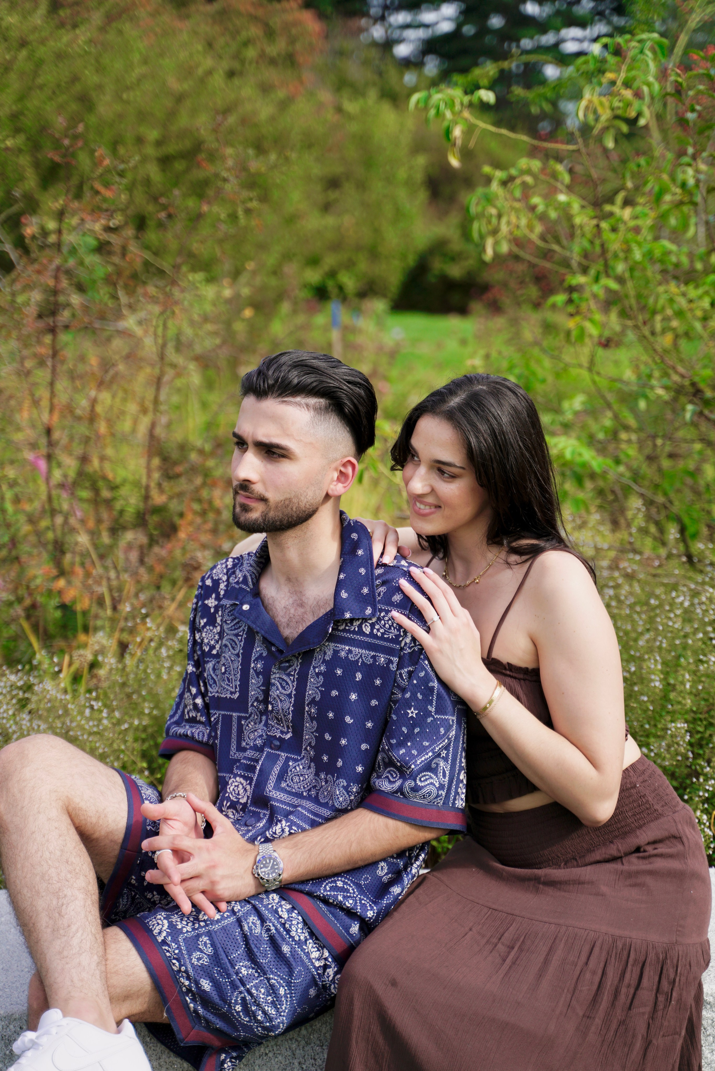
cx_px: 358
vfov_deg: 32.9
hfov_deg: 22.3
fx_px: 1816
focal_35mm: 61
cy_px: 536
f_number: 2.8
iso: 200
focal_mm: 61
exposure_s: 1/2000
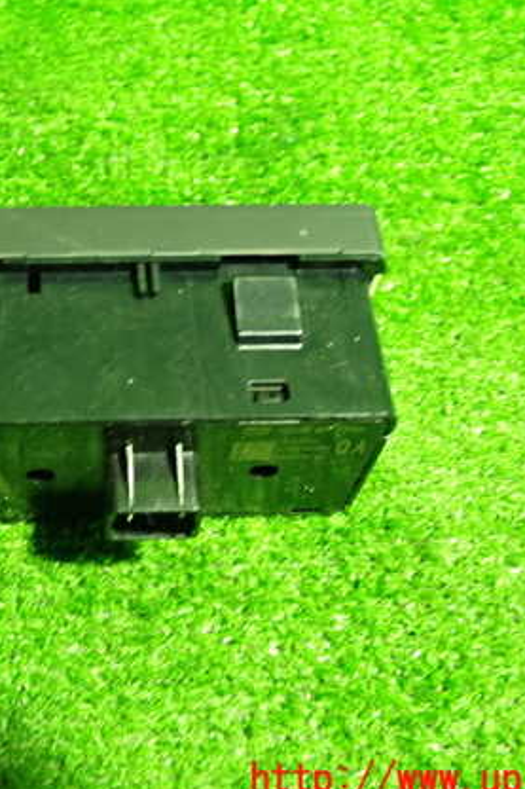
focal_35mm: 45
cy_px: 377
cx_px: 110
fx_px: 985
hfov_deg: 29.2
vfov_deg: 43.6
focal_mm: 5.4
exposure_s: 1/25
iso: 800
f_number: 2.3
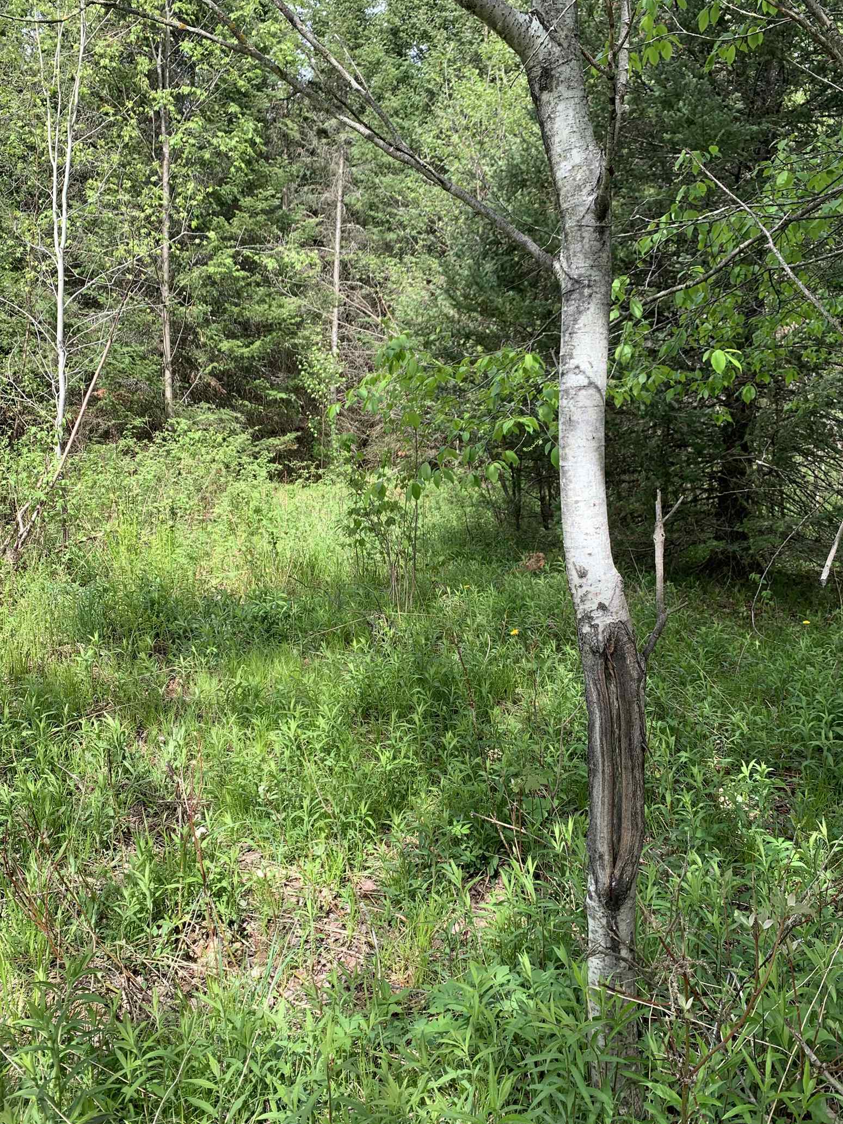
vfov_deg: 61.6
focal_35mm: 29
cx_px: 444
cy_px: 592
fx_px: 942
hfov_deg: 48.2
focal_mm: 4.25
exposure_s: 1/474
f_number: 1.8
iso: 25
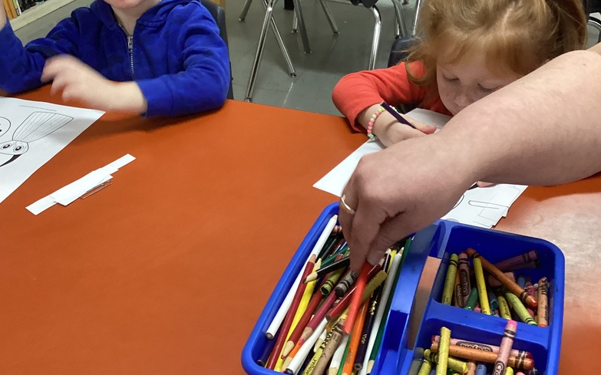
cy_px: 116
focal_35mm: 43
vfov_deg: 29.6
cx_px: 292
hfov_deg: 46.2
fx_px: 704
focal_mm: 3.3
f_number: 2.4
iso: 320
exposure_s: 1/60
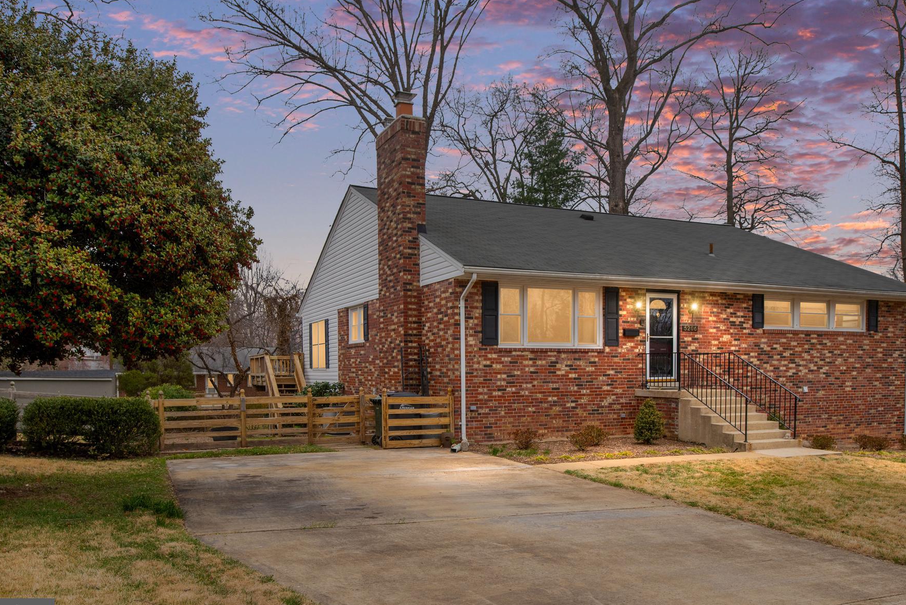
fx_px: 705
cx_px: 469
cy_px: 283
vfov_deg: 46.4
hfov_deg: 65.4
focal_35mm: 28
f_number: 5.6
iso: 250
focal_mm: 24
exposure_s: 1/1250
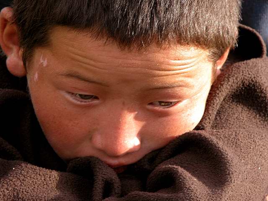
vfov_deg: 5.3
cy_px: 100
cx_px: 134
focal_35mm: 280
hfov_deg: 7.1
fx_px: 2168
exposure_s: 1/60
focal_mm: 71.2
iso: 100
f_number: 6.6
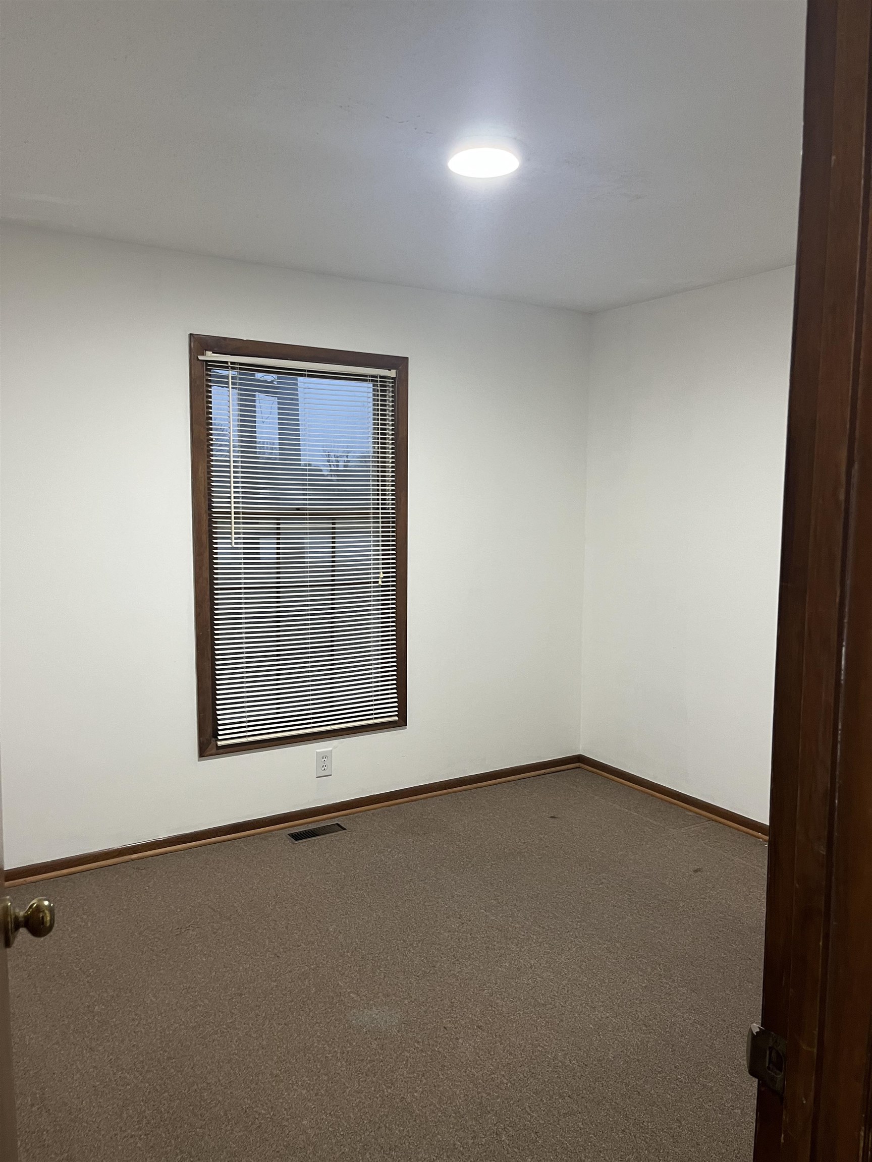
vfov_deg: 67.3
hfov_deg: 53.1
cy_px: 581
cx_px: 436
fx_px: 873
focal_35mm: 26
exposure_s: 1/60
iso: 160
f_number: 1.6
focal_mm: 5.1
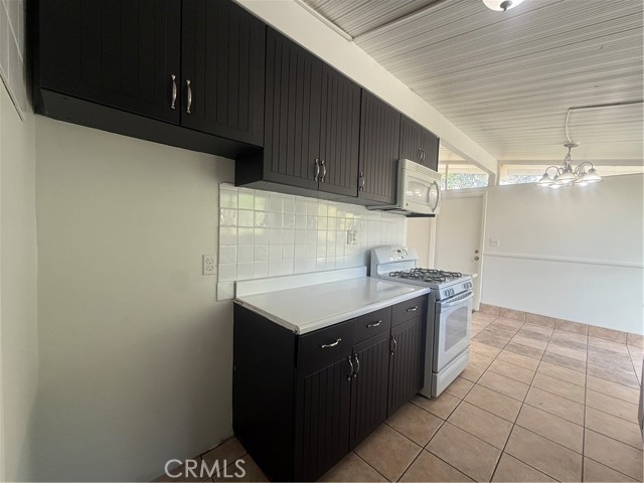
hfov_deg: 102.1
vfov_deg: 85.7
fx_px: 260
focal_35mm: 14
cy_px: 242
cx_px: 322
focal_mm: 2.22
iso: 125
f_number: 2.2
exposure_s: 1/120
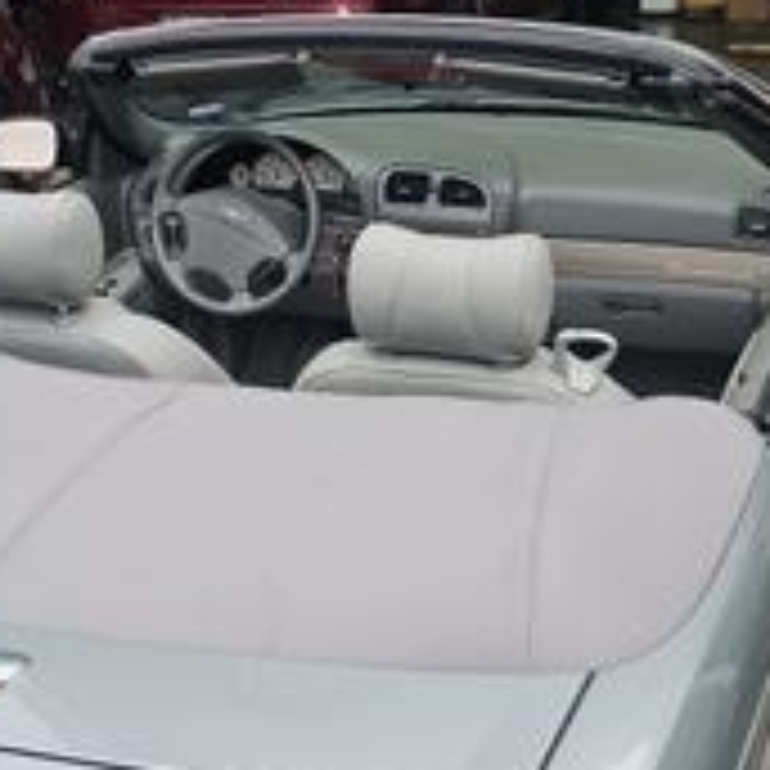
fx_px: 1510
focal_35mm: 60
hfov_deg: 28.6
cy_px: 428
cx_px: 423
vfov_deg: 28.6
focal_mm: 6.3
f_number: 1.7
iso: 125
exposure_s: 1/180
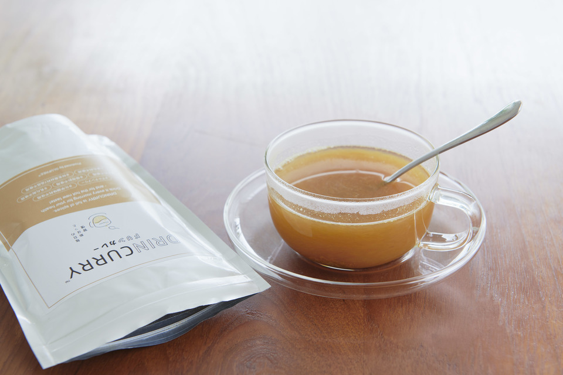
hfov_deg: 28.8
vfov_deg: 19.5
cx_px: 282
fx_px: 1095
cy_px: 188
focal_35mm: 70
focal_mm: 70
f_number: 8
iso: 125
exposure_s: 1/10
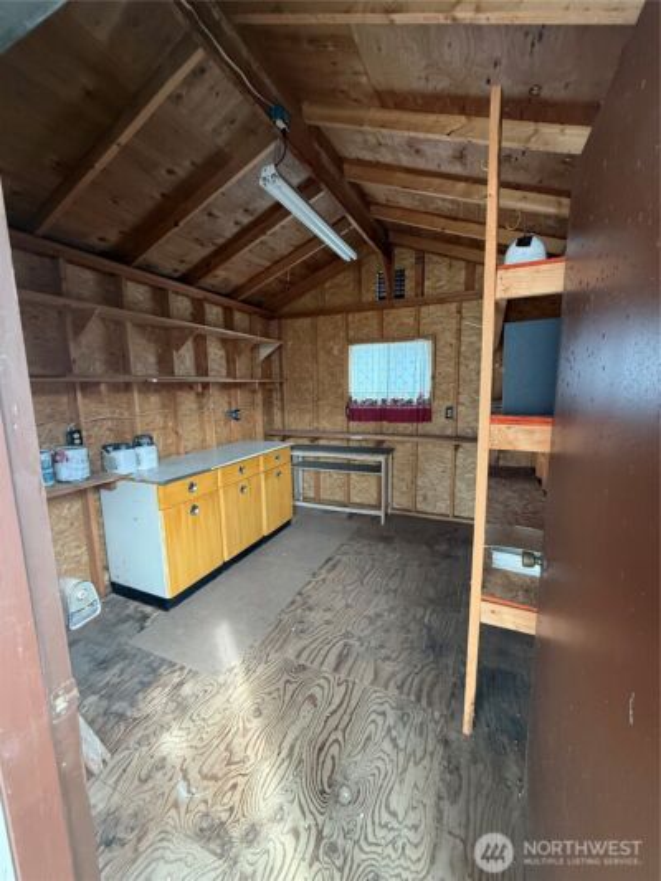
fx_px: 356
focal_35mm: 14
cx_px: 330
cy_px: 440
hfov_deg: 85.7
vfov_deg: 102.1
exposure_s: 1/60
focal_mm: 2.22
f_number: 2.2
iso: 500
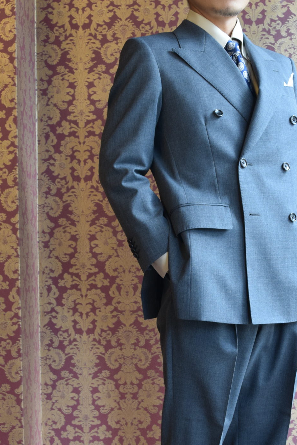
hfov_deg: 20.6
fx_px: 816
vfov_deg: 30.4
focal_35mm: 66
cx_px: 152
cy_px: 276
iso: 720
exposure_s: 1/40
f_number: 5.6
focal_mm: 24
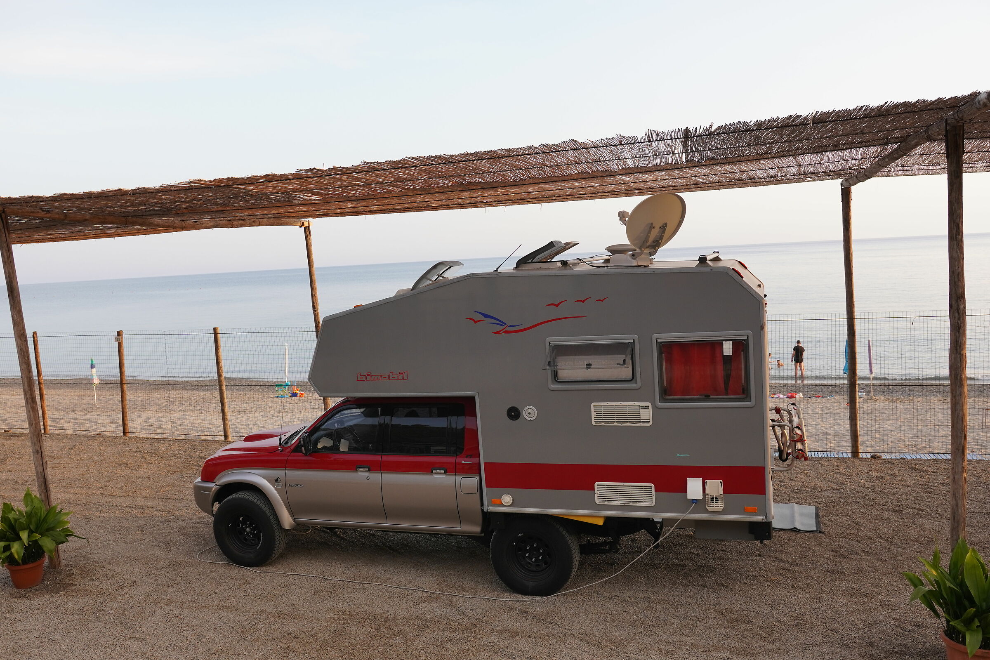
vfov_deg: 47.9
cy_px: 330
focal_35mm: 27
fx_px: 742
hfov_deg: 67.4
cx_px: 495
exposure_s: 1/160
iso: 320
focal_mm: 18
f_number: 4.5
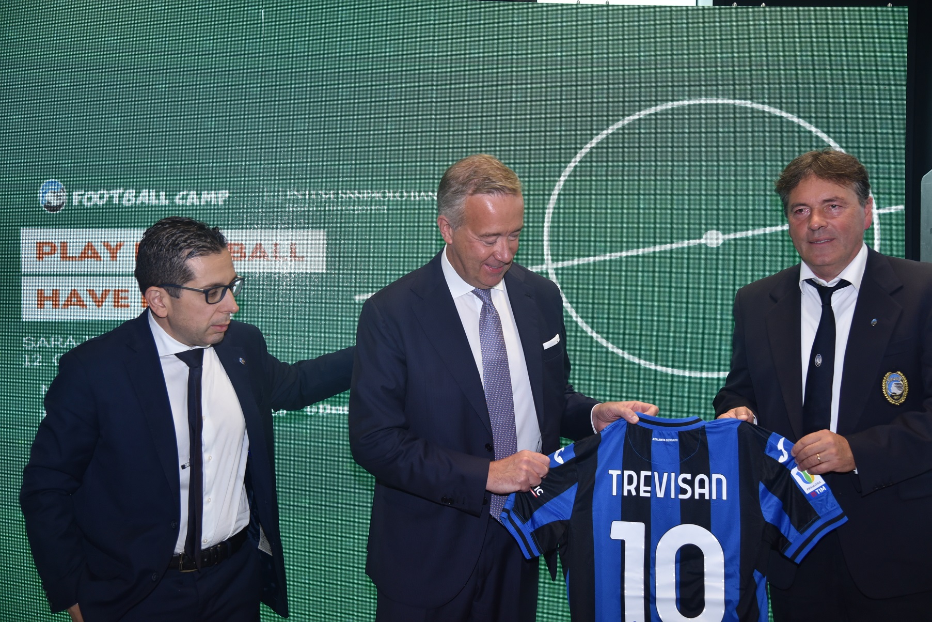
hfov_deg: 42.7
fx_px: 1191
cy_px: 311
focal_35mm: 46
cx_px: 466
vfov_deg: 29.3
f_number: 4
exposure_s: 1/160
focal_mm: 46
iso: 800
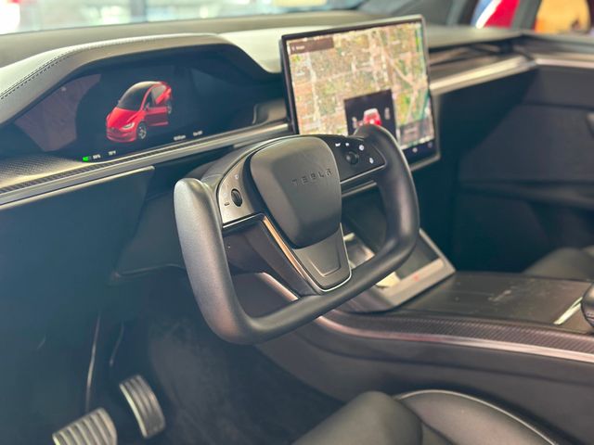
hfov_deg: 39.7
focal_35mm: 48
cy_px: 222
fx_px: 824
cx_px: 297
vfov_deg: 30.3
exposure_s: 1/40
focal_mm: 6.86
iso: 250
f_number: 1.78
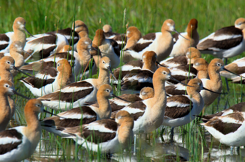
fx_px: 6112
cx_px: 122
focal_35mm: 900
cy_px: 81
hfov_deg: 2.3
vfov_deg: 1.5
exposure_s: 1/320
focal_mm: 600
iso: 400
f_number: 16
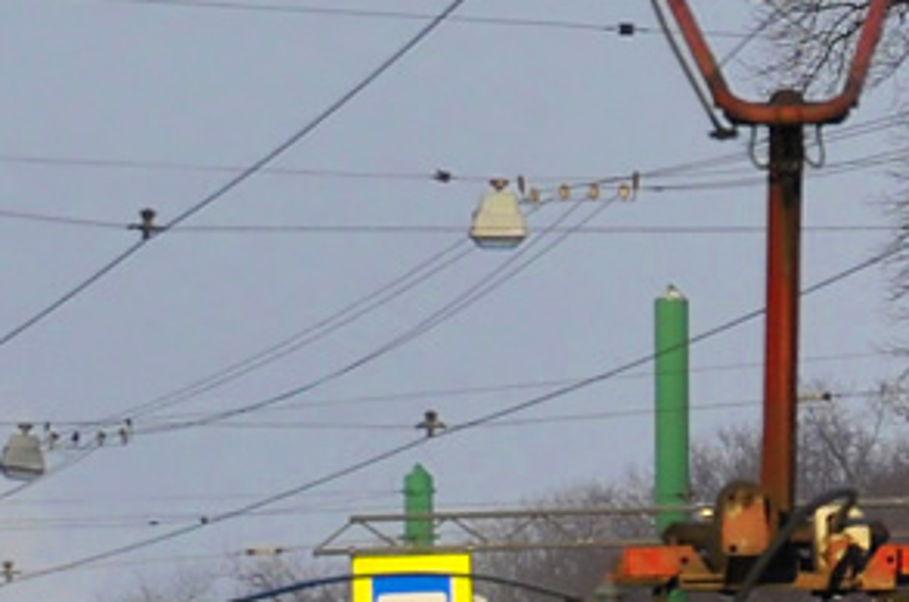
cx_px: 741
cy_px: 768
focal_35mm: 646
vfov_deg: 2.1
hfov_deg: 3.2
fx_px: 16277
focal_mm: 105
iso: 200
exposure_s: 1/400
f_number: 7.1
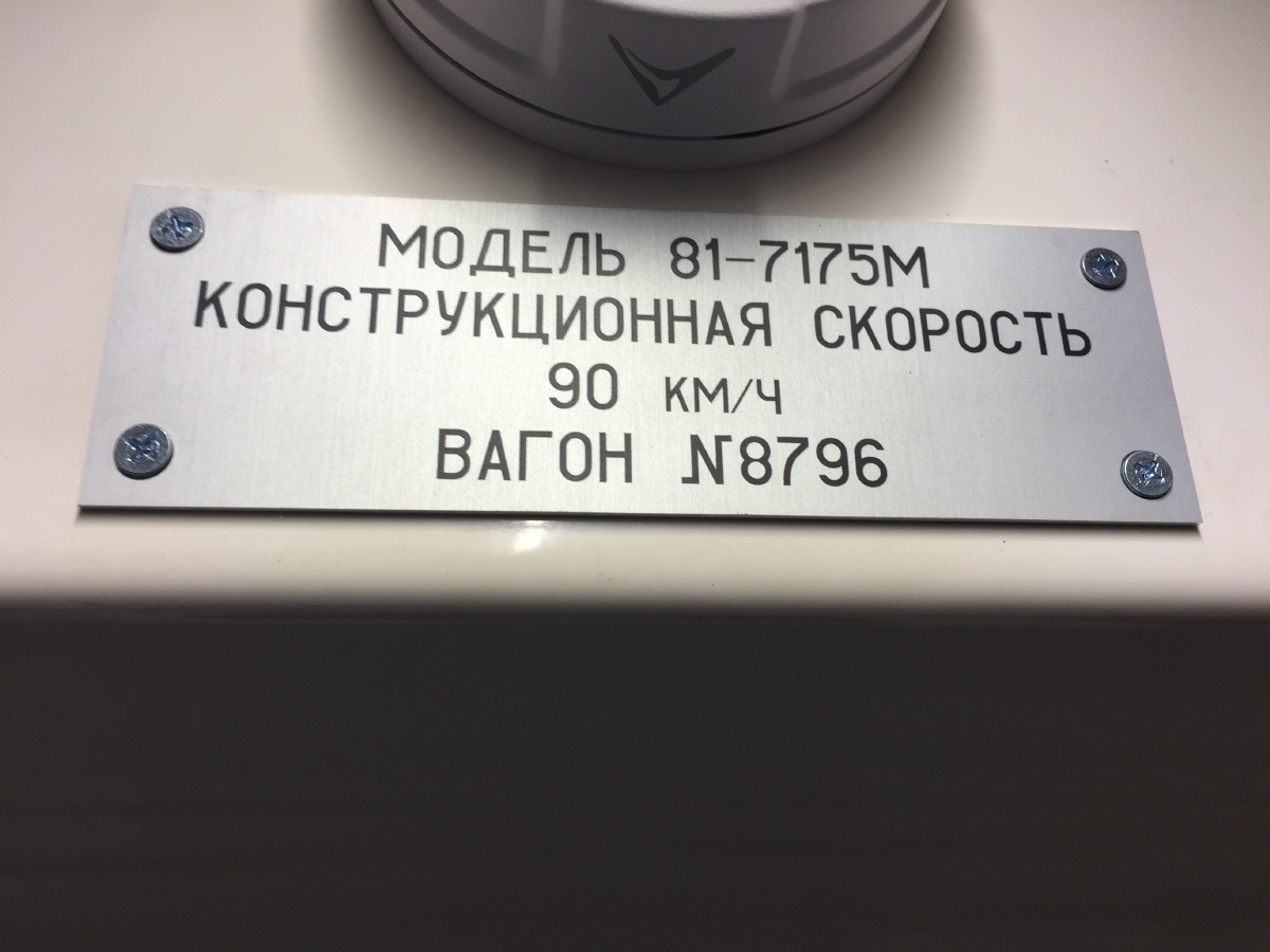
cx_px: 635
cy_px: 476
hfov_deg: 61.7
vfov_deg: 48.2
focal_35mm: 29
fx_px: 1064
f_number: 2.2
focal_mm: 4.15
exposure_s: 1/50
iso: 32
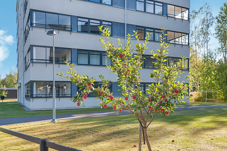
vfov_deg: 39.7
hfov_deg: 57.3
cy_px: 91
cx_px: 114
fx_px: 208
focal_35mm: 33
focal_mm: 22
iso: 100
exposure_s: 1/160
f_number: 8
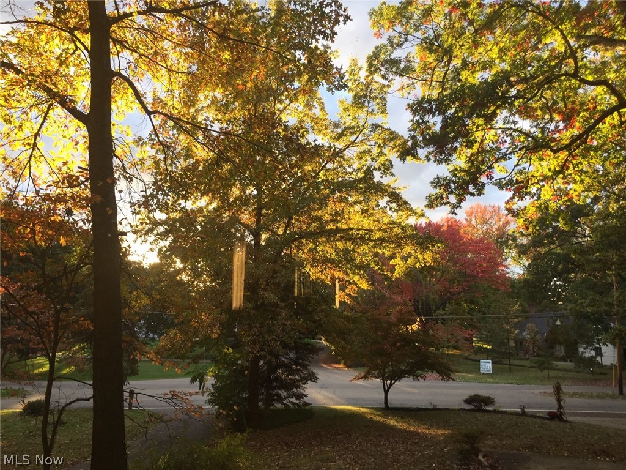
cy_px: 235
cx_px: 313
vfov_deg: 48.2
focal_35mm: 29
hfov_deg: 61.7
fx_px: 524
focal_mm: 4.15
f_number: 2.2
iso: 32
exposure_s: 1/60
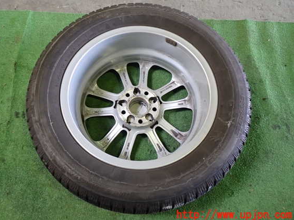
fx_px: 272
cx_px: 138
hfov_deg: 56.8
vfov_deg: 44.1
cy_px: 104
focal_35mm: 32
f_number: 2.3
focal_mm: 5.4
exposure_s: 1/30
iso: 400
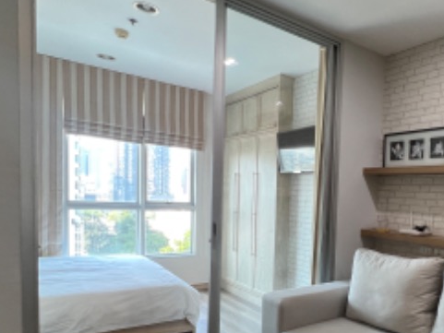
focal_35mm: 27
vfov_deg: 50.3
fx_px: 346
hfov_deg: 60.5
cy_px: 226
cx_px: 350
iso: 125
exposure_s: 1/100
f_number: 1.8
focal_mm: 1.57
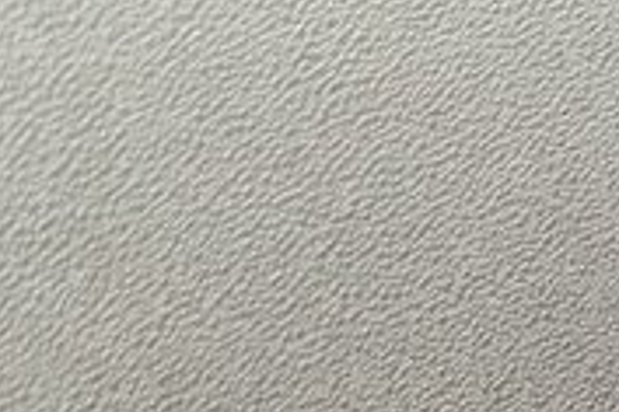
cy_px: 1379
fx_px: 3112
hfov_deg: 10.7
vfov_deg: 6.6
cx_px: 1091
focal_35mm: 181
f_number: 1.78
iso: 640
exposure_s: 1/60
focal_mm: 6.76
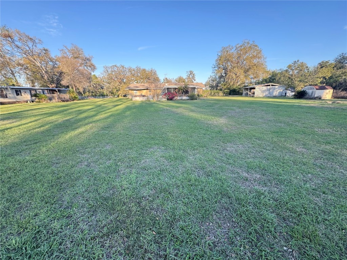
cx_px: 174
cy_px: 130
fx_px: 140
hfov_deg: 102.1
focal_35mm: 14
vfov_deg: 85.7
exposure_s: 1/251
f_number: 2.2
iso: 40
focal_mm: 2.22
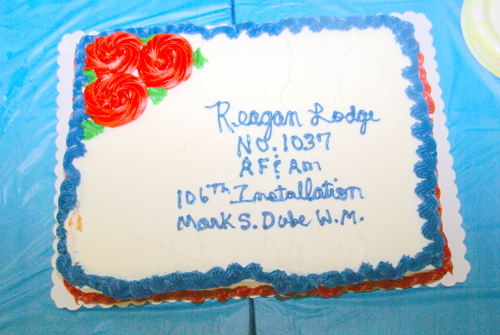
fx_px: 730
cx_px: 250
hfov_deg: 37.8
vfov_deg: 25.8
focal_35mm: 52
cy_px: 168
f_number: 5.6
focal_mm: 35
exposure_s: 1/60
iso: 400
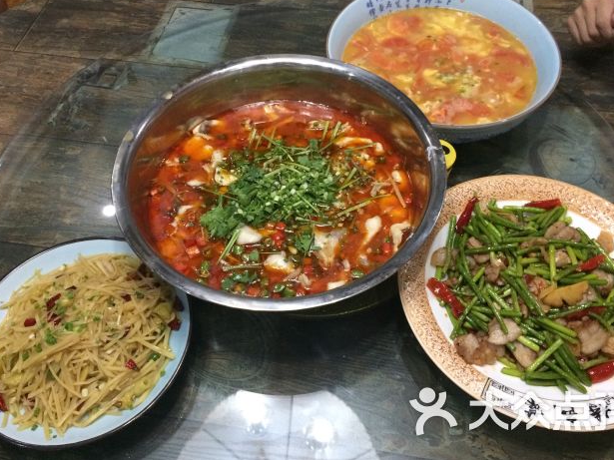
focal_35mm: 33
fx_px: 585
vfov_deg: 42.8
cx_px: 310
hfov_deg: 55.4
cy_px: 201
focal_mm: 4.15
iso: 320
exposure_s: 1/25
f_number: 2.2
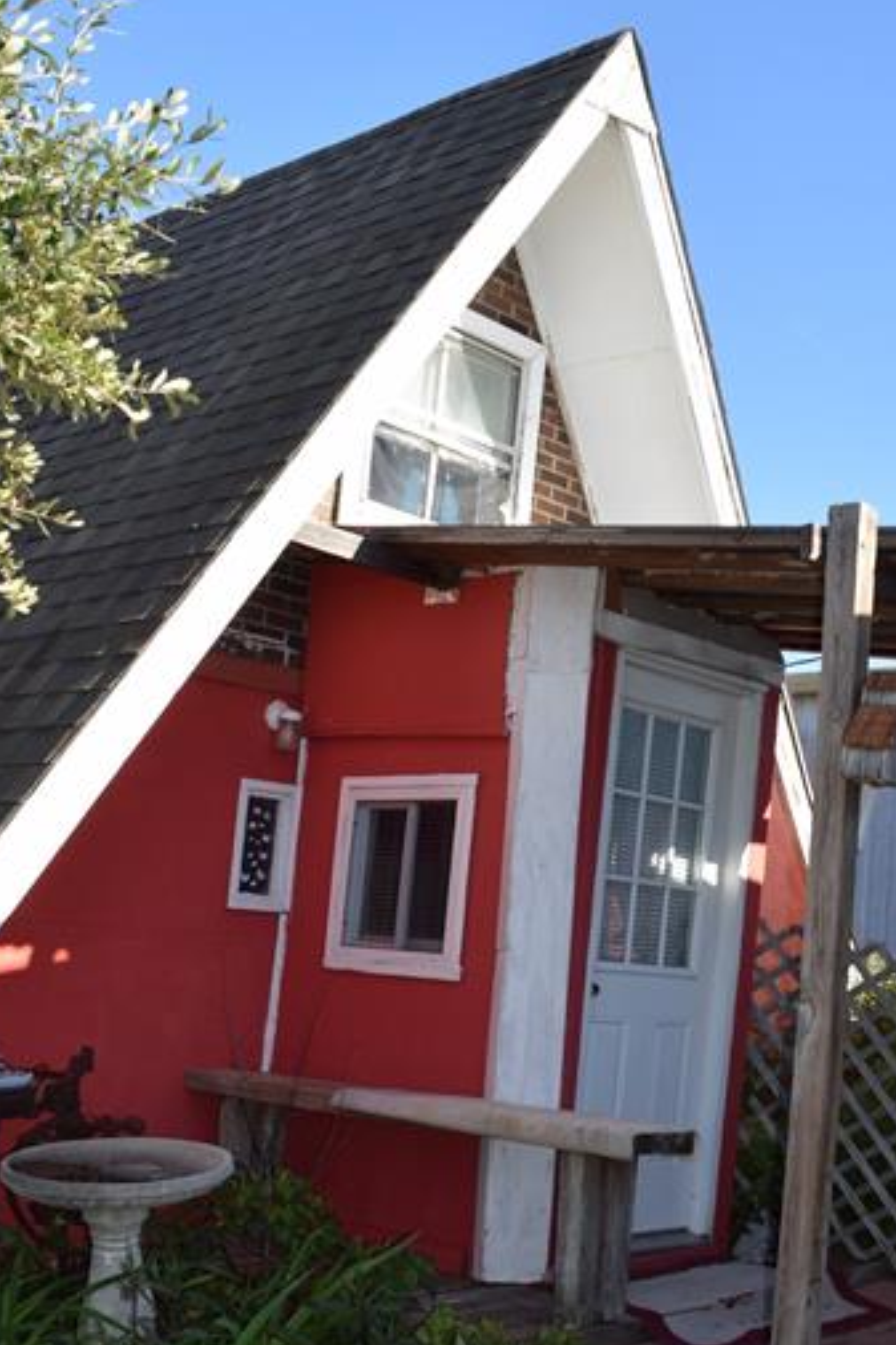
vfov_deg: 47.3
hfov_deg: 32.4
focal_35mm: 41
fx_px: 1532
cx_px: 566
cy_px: 779
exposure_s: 1/200
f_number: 8
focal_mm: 18
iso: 100
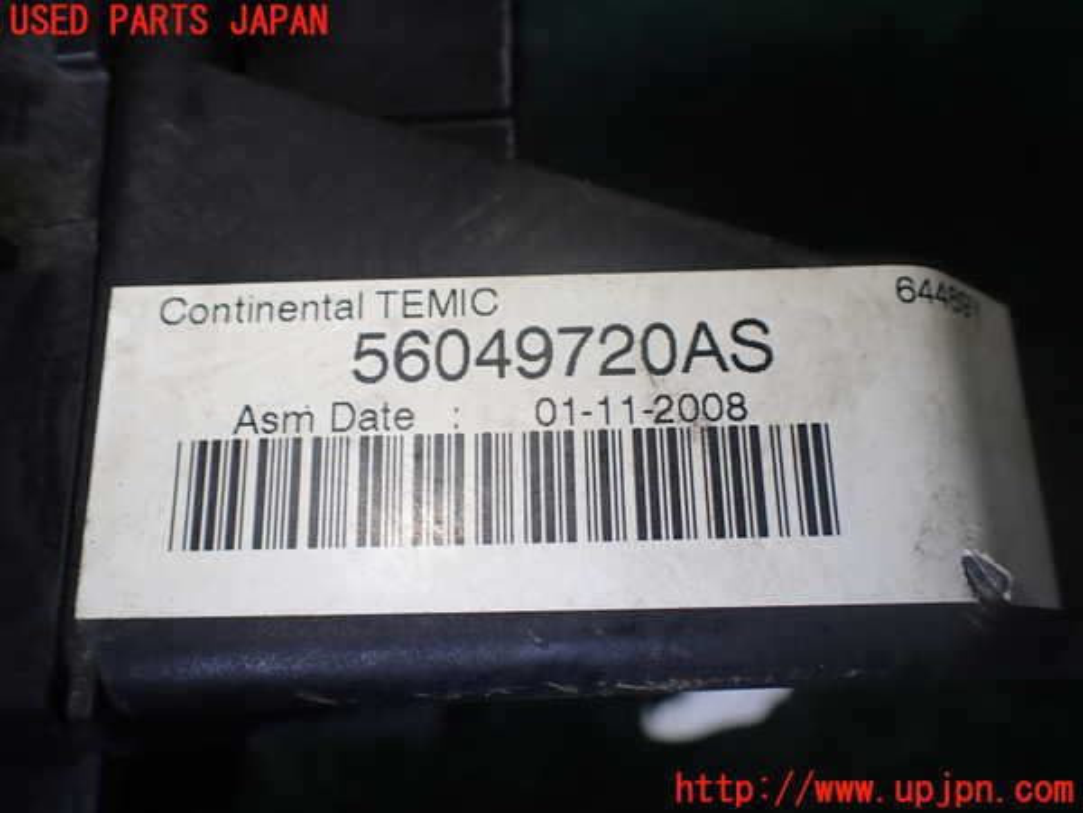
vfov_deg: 46.8
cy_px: 406
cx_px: 542
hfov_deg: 60.0
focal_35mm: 30
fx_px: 939
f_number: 2.3
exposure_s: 1/125
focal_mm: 5.4
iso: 100
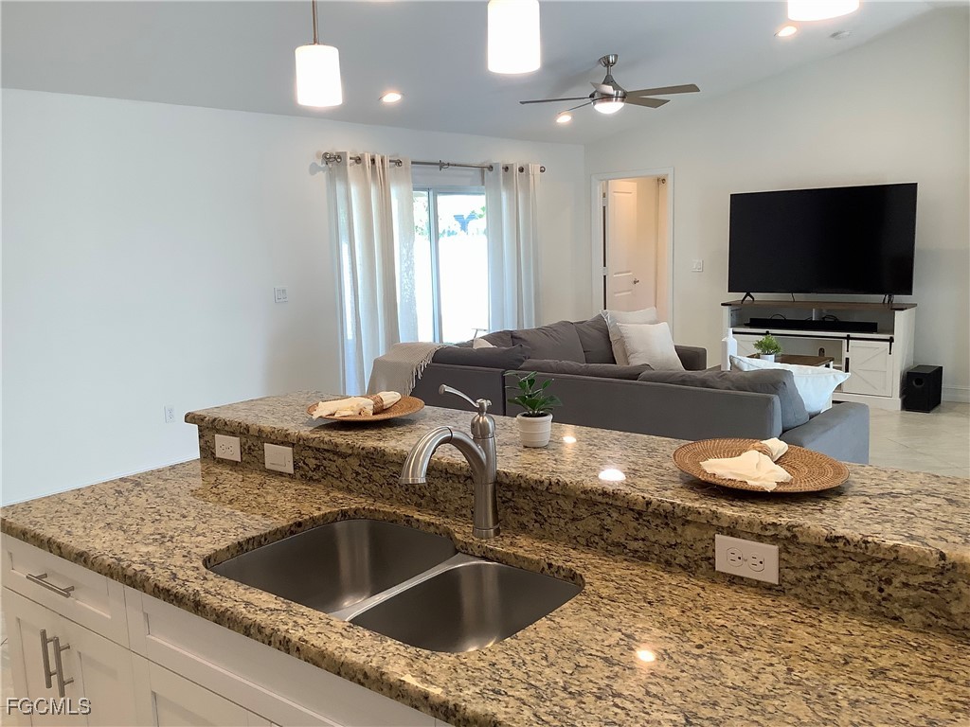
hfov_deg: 58.4
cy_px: 364
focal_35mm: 31
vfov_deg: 45.4
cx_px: 485
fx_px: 869
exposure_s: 1/120
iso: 80
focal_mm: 3.3
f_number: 2.4
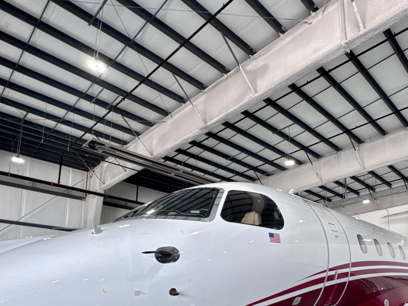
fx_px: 318
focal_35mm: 27
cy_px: 240
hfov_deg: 63.3
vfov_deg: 48.7
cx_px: 280
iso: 64
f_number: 2.2
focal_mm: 2.22
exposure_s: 1/99
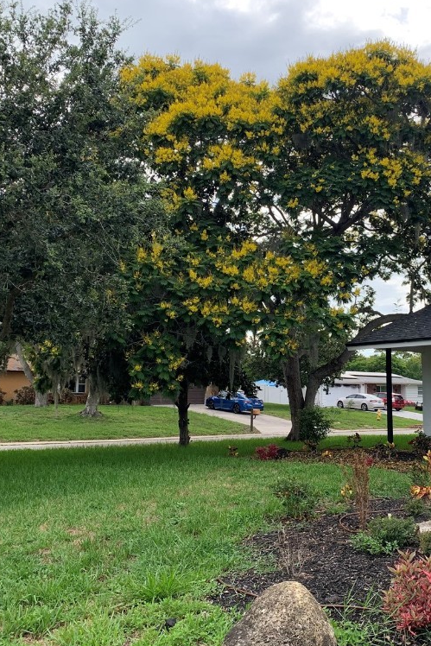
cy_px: 320
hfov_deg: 35.0
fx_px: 664
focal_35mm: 37
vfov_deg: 51.9
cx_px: 334
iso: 25
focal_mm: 4.25
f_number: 1.8
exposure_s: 1/564
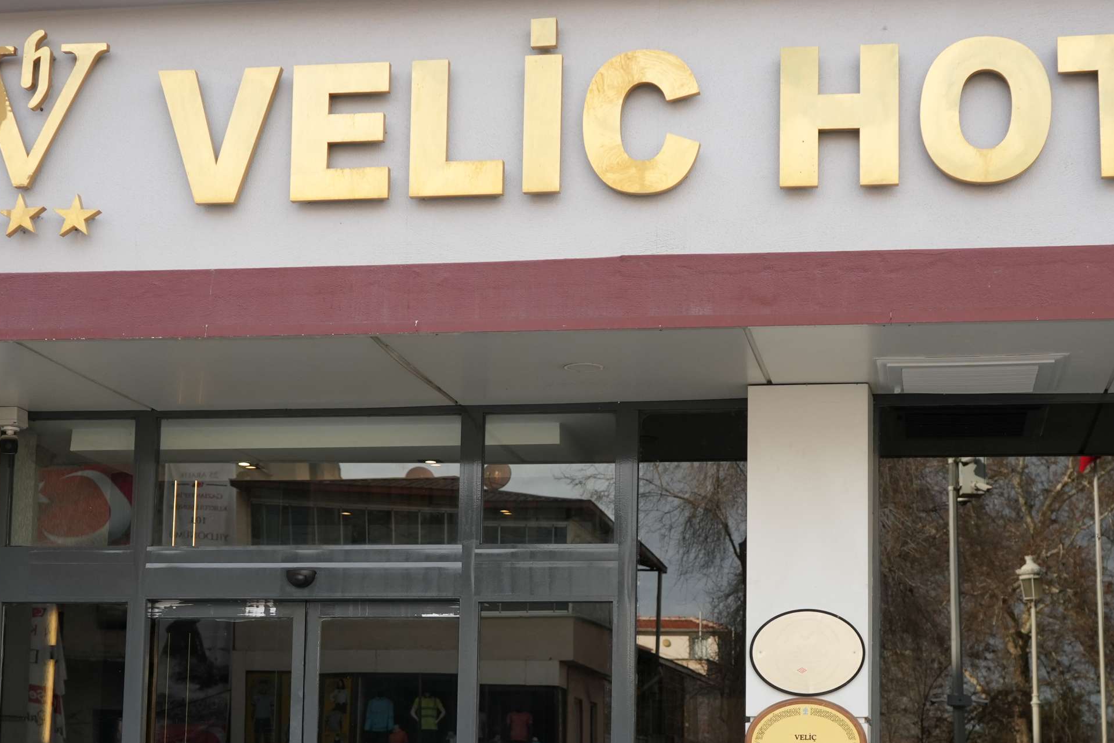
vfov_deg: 21.7
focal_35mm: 62
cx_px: 673
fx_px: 1918
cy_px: 548
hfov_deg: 32.3
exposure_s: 1/800
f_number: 4
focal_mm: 34
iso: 640
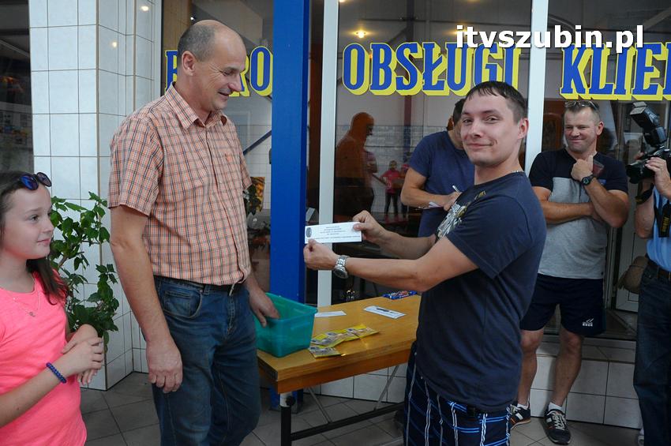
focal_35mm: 27
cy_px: 223
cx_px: 336
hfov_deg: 67.4
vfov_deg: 47.8
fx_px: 503
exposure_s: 1/125
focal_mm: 18
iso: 1600
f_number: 7.1
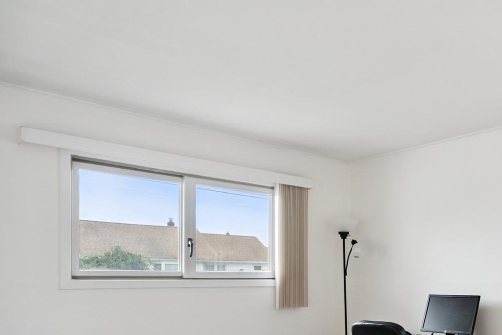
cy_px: 276
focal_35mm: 32
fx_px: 446
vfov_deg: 39.3
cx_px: 465
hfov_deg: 50.9
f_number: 5.6
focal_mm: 16
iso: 400
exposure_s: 1/80
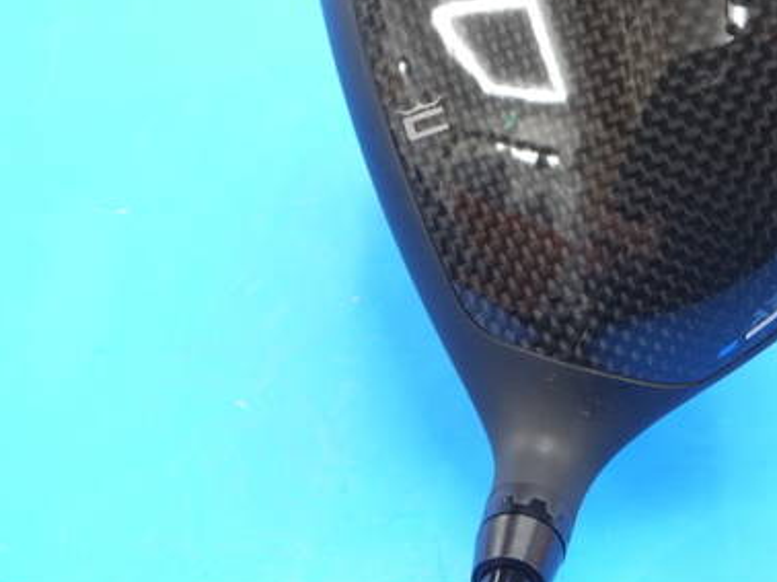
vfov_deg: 12.1
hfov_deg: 16.1
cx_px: 553
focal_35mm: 122
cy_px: 99
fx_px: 2737
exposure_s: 1/50
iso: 800
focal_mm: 36
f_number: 5.3
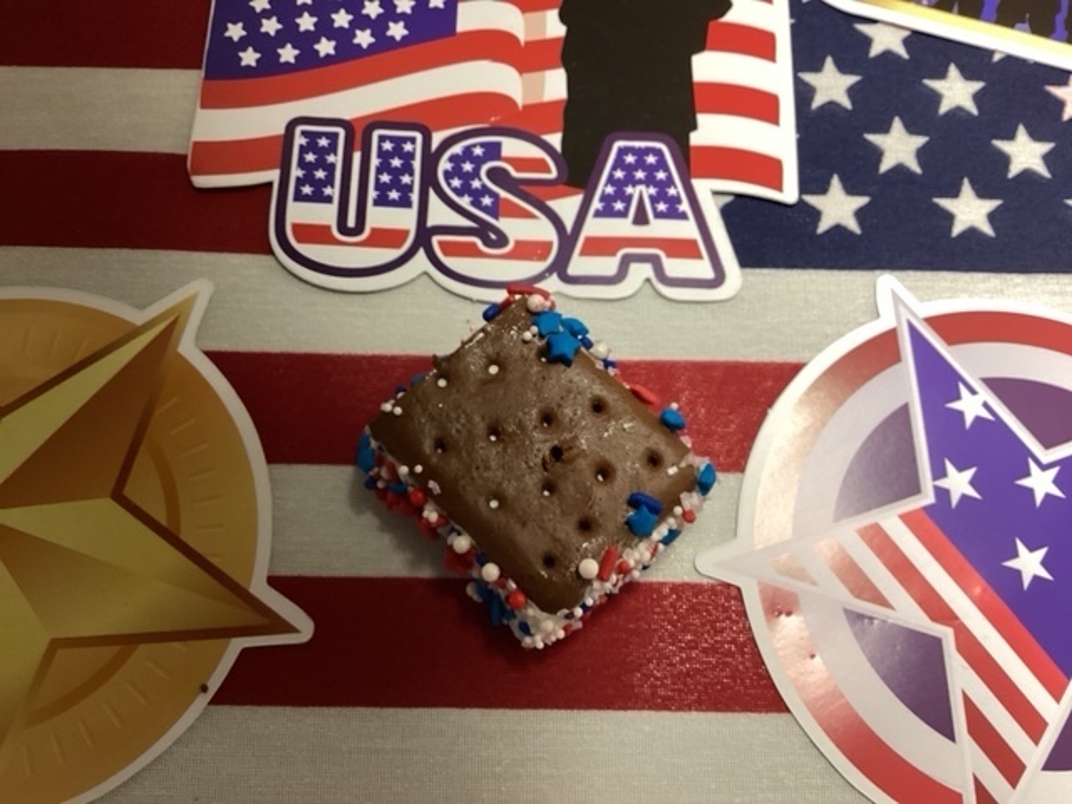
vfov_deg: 45.4
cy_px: 402
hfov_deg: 58.4
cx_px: 536
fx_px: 960
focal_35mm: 31
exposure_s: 1/50
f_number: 2.4
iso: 200
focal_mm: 3.3
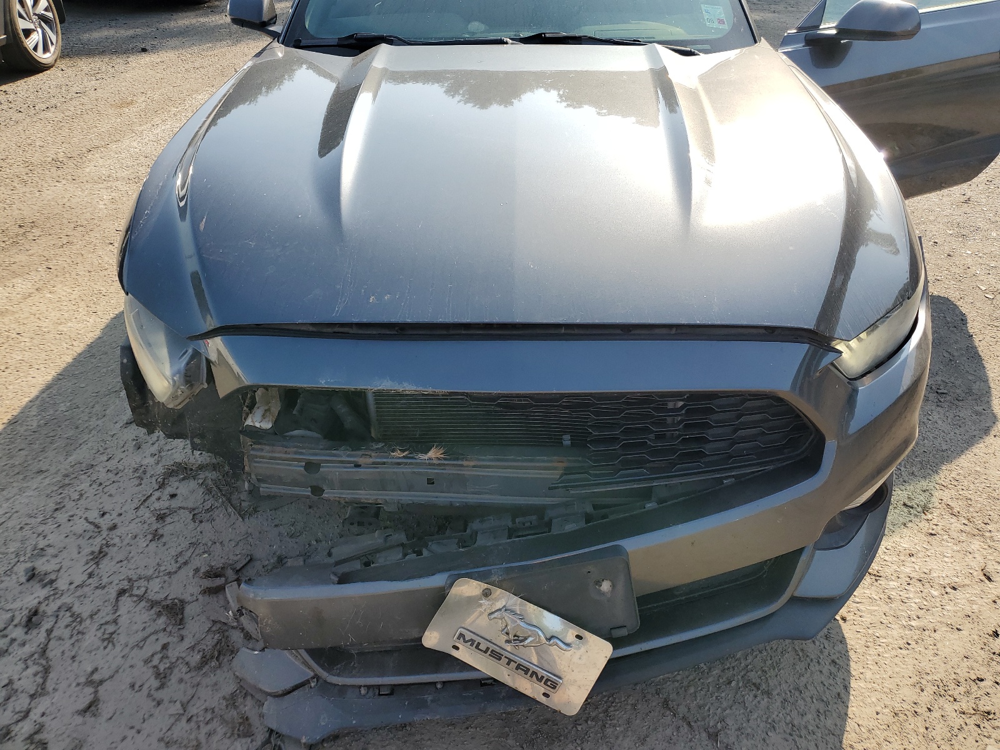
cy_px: 375
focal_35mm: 26
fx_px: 751
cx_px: 500
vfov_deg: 53.1
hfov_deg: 67.3
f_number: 1.5
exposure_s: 1/1429
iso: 50
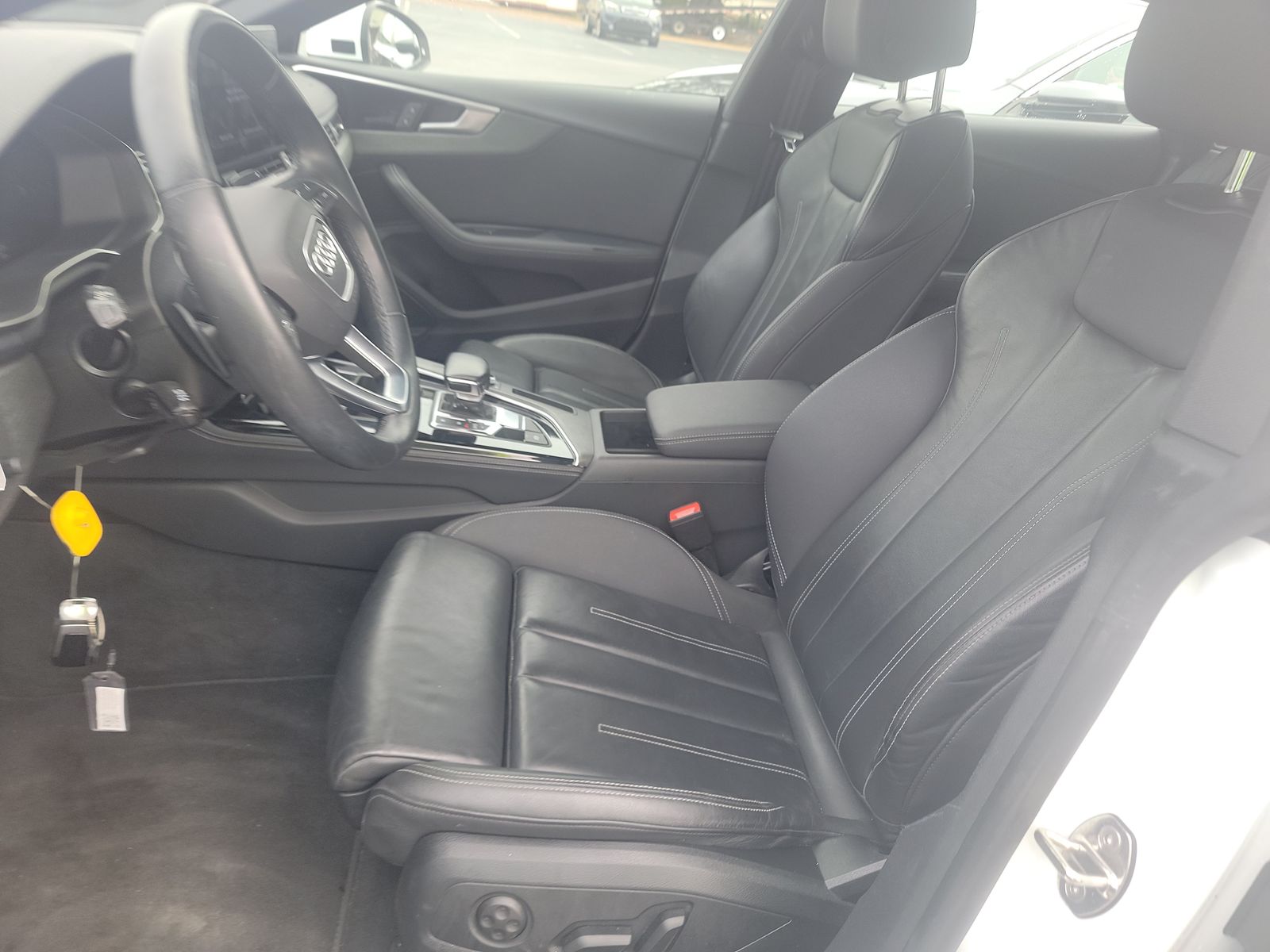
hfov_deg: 71.6
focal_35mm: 24
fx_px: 881
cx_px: 635
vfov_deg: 56.8
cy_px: 476
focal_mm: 6.7
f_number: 1.8
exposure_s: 1/59
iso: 60
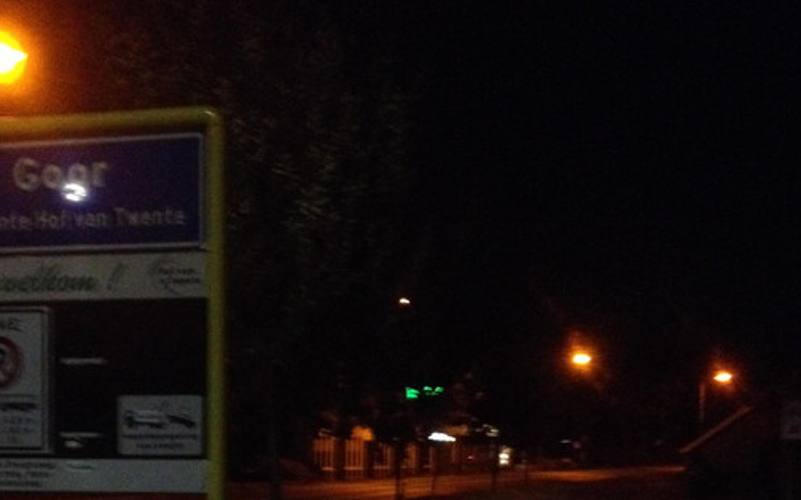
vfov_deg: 21.1
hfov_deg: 34.5
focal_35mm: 59
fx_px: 1288
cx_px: 330
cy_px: 513
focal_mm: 4.28
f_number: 2.4
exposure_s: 1/15
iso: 800
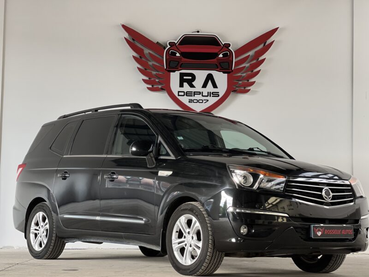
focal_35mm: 77
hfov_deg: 25.3
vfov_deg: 19.1
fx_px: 821
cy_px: 138
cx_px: 184
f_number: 2.8
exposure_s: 1/75
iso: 250
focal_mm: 9
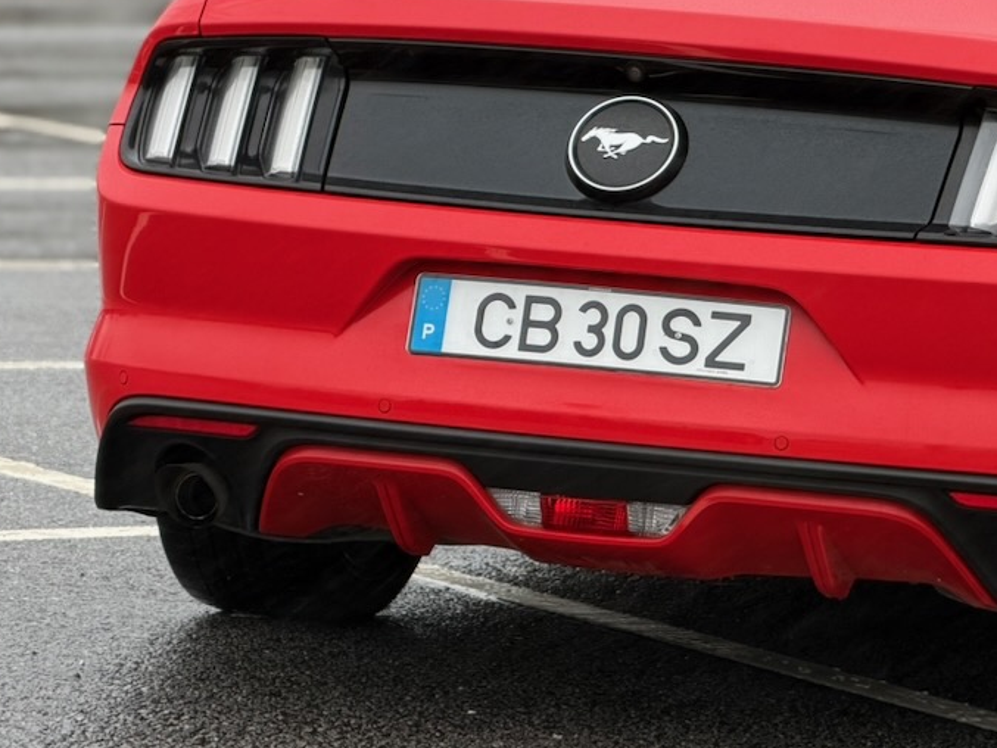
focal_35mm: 189
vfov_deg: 7.9
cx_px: 920
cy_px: 286
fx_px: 5444
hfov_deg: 10.4
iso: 125
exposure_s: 1/121
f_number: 2.8
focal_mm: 16.89
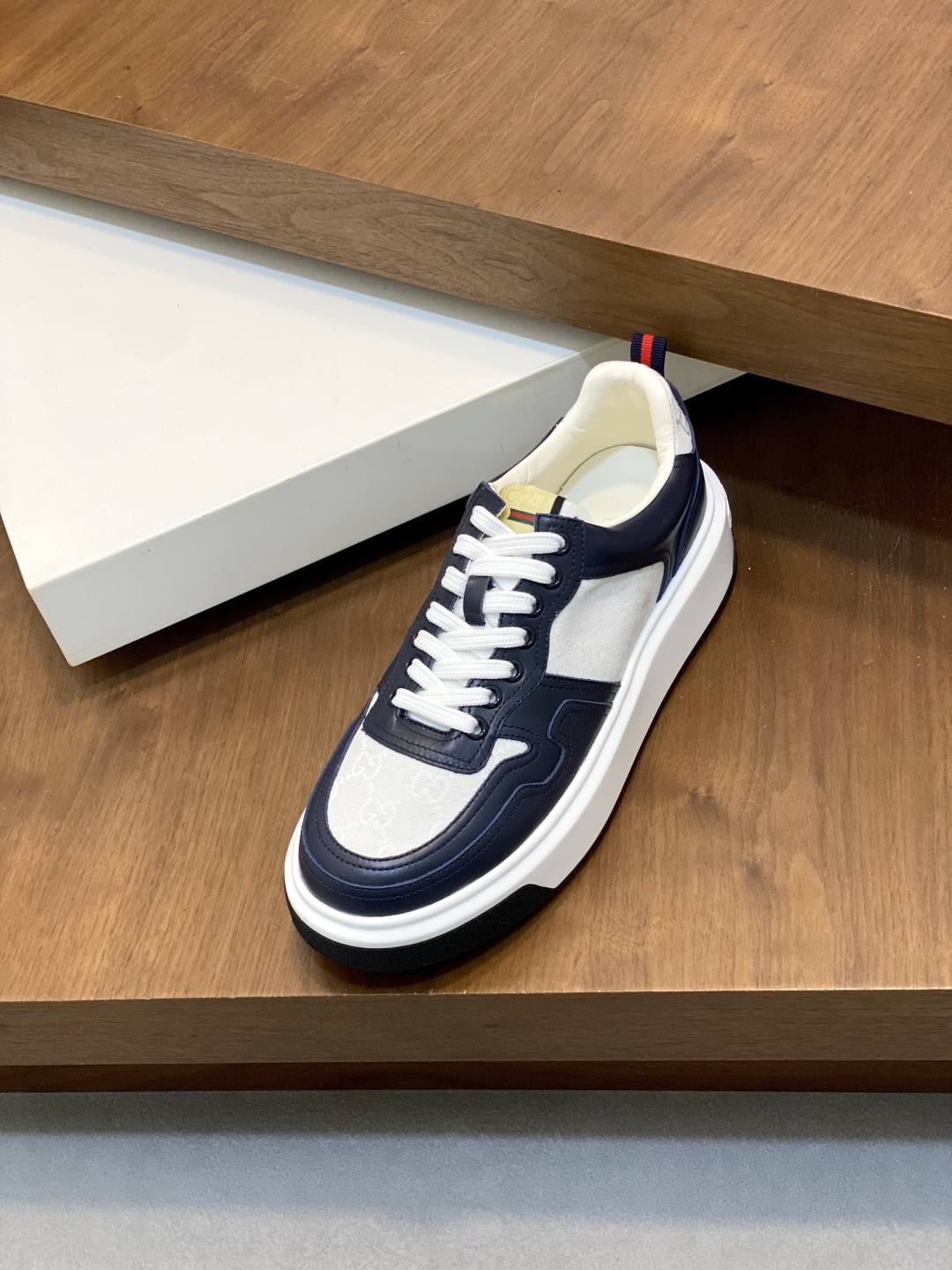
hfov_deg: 28.0
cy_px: 635
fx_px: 1907
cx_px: 476
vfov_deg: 36.8
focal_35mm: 52
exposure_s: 1/100
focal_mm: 6
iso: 50
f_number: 2
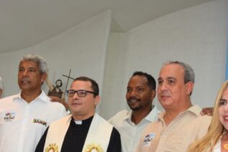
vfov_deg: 21.5
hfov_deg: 31.9
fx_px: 399
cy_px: 96
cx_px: 118
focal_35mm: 63
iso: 800
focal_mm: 18
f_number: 5
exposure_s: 1/100
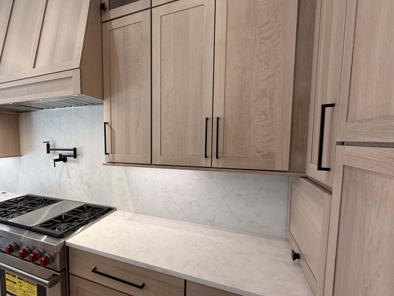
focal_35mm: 18
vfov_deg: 71.5
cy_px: 157
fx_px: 205
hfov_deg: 85.7
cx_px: 144
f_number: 2.2
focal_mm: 2.22
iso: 80
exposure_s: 1/120
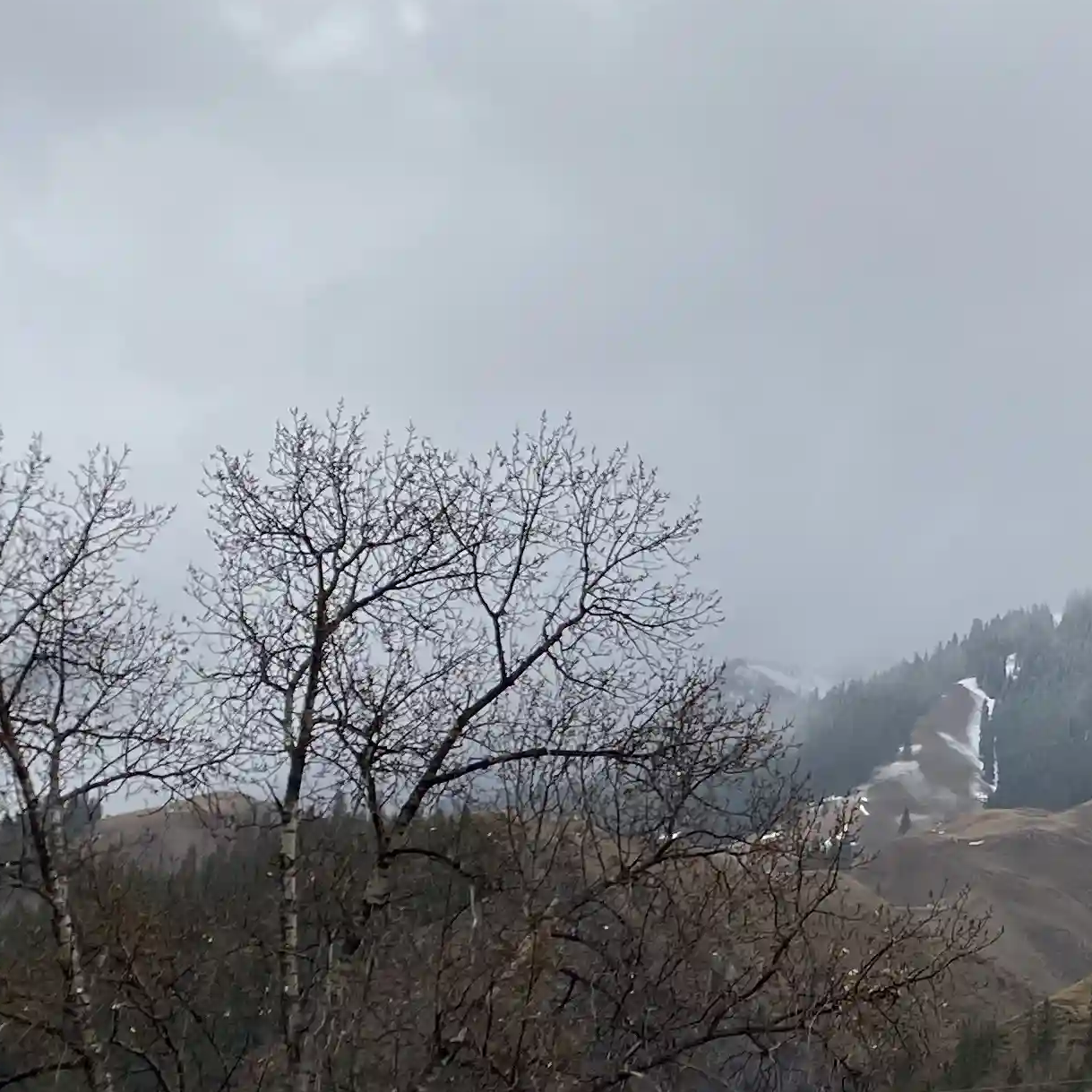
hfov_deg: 20.8
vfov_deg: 22.6
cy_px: 757
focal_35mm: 76
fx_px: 2712
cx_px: 1394
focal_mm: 4.25
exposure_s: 1/481
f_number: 1.8
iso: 32
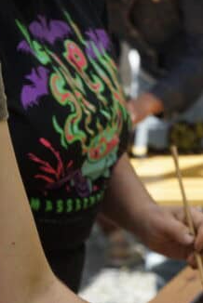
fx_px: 1629
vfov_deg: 10.5
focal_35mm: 193
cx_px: 190
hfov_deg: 7.1
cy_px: 333
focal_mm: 70
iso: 100
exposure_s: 1/200
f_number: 6.3
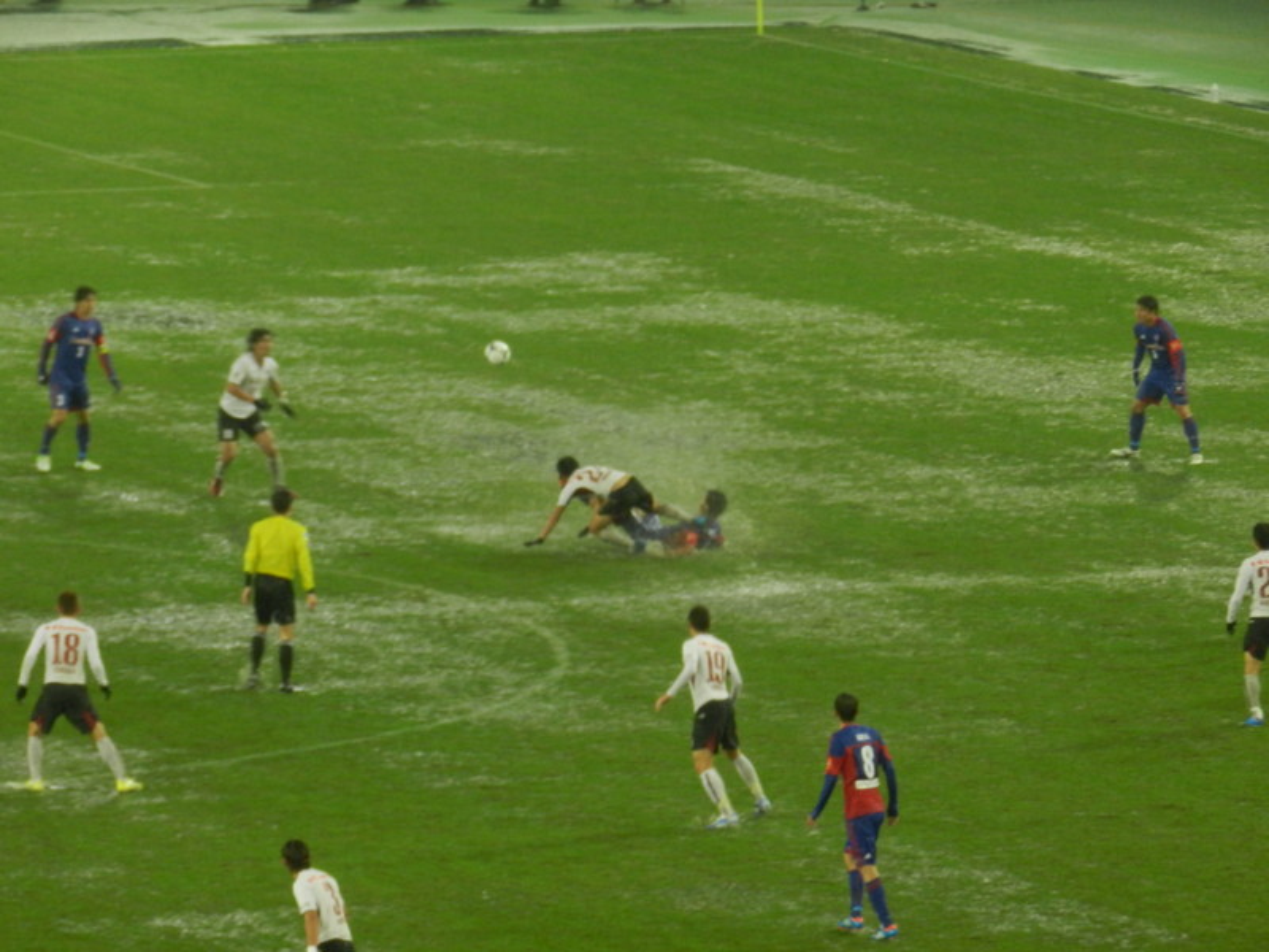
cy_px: 476
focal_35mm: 372
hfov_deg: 5.3
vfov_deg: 4.0
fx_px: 13637
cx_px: 634
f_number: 5.6
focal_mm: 66.1
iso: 450
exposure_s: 1/60
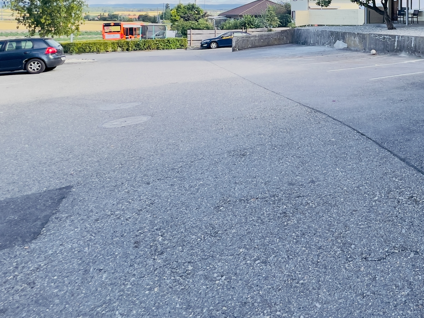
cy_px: 20
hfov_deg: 58.6
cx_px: 338
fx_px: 343
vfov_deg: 44.3
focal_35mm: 28
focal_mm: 1.57
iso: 32
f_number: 1.8
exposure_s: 1/579
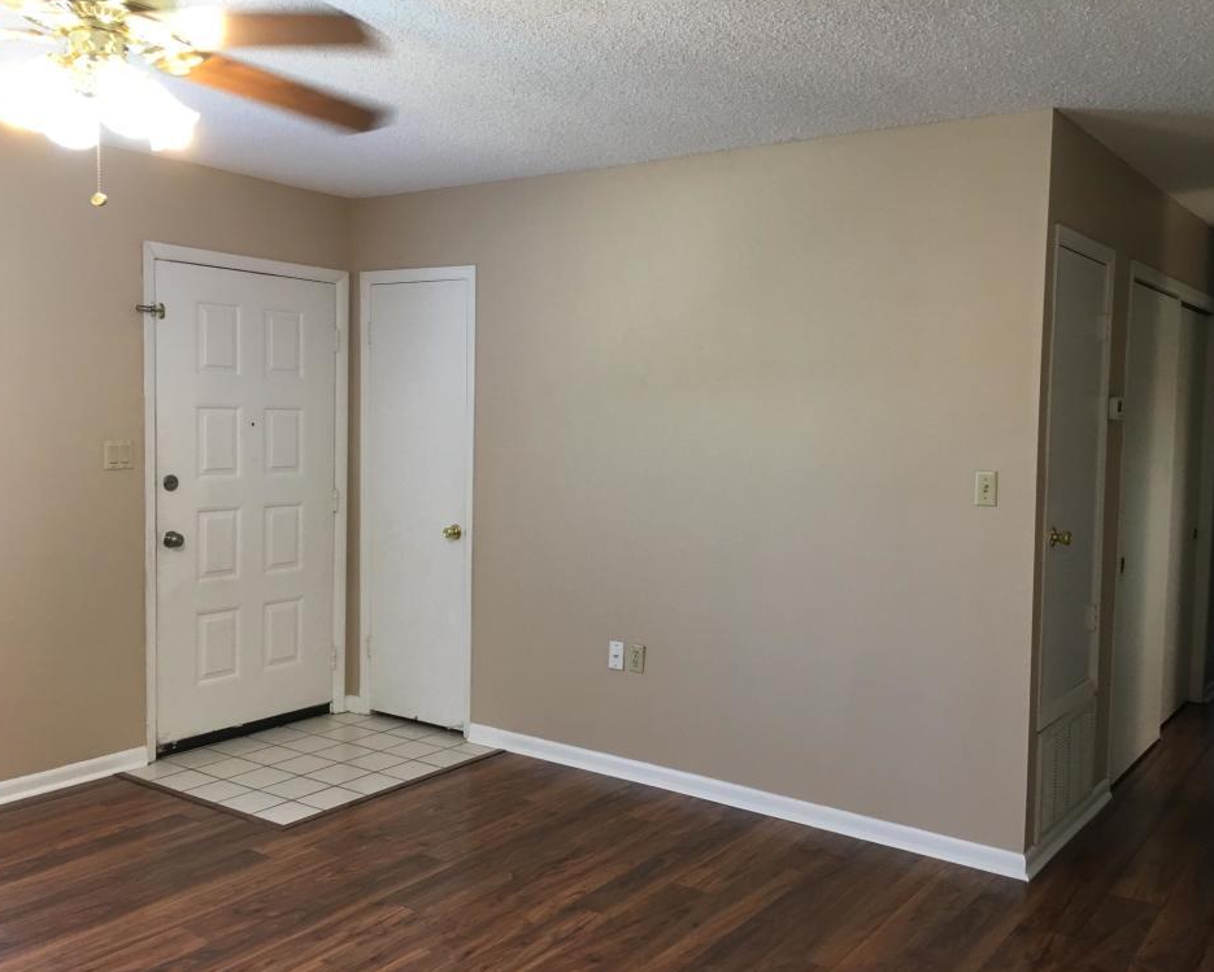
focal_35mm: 31
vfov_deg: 47.1
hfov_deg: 57.1
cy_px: 489
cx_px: 648
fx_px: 1114
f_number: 2.2
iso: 40
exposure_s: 1/15
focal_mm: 4.15
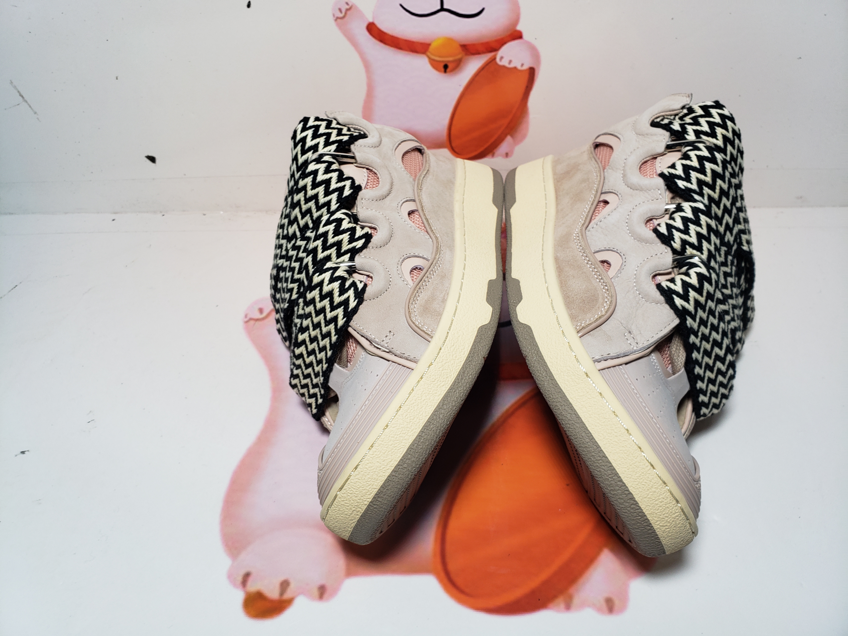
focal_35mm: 26
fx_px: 637
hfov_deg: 67.3
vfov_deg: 53.1
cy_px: 318
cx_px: 424
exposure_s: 1/210
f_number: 2.4
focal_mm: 4.3
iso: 50
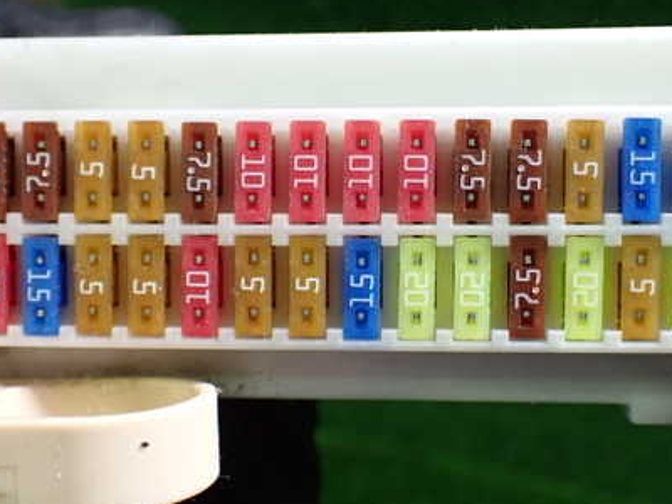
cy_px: 222
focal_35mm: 45
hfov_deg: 42.0
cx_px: 376
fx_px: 874
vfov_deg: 32.1
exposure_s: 1/125
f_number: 2.3
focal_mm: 5.4
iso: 640
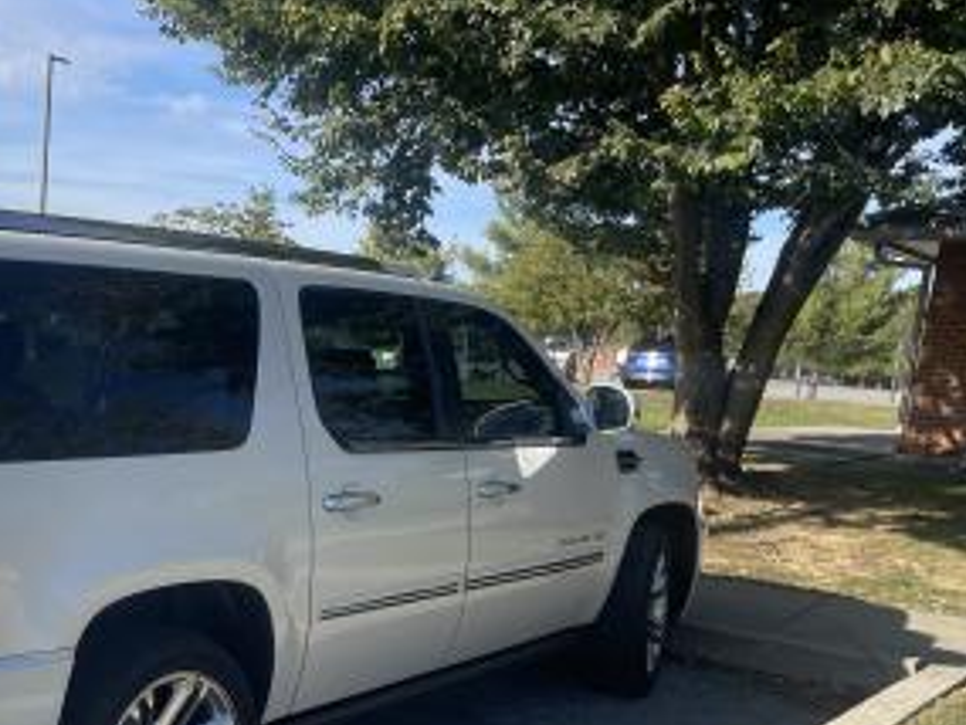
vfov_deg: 30.6
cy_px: 606
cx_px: 200
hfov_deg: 39.7
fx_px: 1284
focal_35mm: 46
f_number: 1.6
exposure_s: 1/2451
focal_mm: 4.2
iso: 32
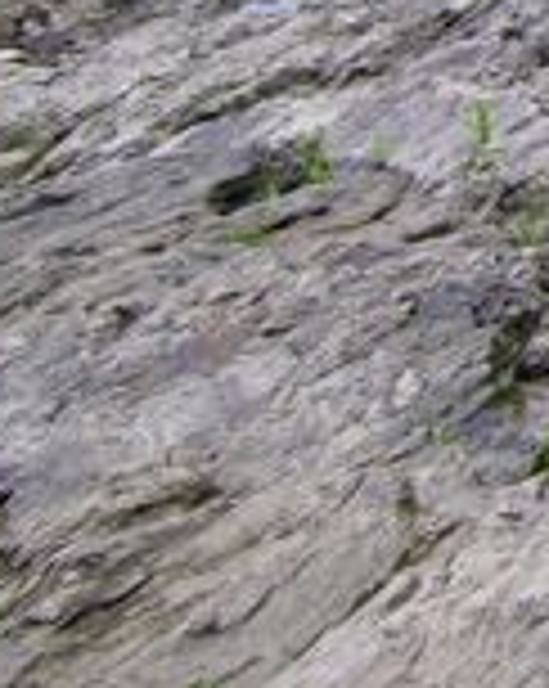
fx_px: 3073
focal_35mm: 151
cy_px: -202
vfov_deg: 12.4
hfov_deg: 9.3
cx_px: 1233
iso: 80
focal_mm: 6
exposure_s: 1/350
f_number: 2.7
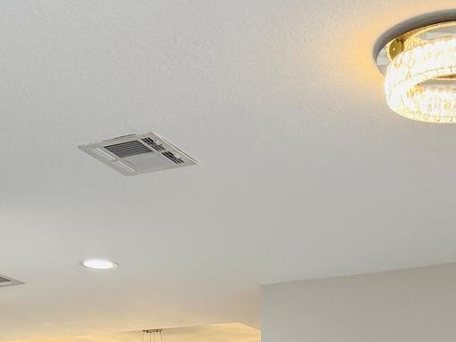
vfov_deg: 17.5
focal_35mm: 75
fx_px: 988
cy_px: 527
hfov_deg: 25.9
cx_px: 286
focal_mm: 6.76
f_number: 1.78
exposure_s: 1/120
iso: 125
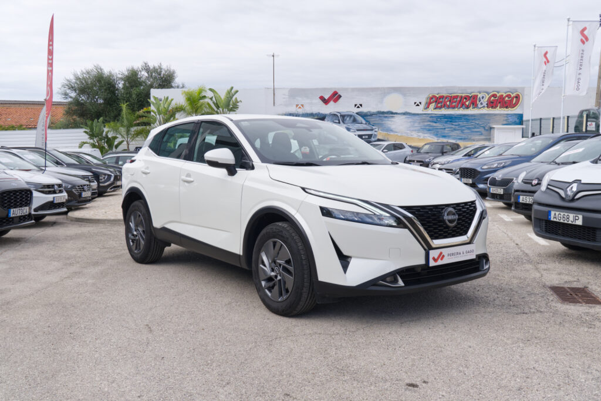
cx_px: 300
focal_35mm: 34
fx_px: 568
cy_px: 200
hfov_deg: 55.8
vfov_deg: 38.9
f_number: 9
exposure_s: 1/200
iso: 160
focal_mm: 22.8
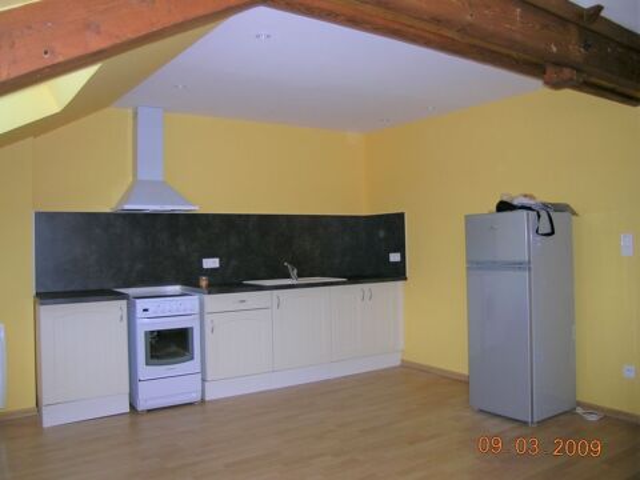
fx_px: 518
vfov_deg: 49.7
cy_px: 240
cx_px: 320
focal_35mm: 28
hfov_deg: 63.4
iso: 50
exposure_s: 1/60.1
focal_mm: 5.8
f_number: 2.8
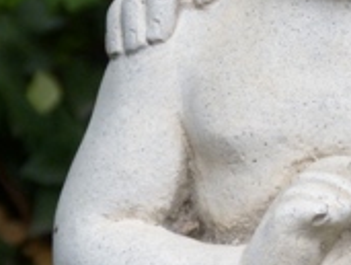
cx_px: 488
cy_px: -14
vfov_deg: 1.9
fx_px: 8048
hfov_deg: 2.5
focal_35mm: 792
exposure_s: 1/320
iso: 250
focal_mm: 48.8
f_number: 4
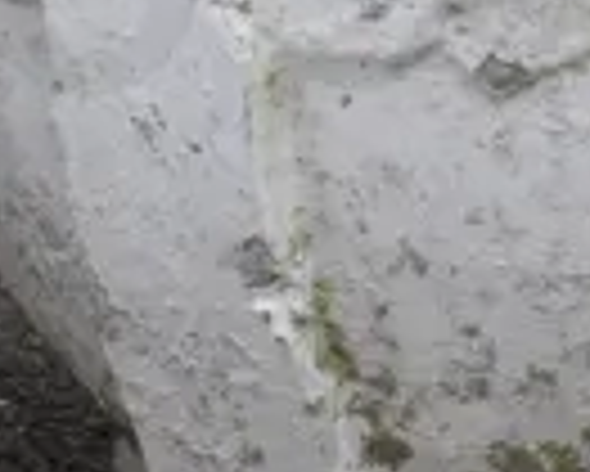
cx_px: -450
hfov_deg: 6.2
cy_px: 389
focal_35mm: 305
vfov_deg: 5.1
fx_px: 5330
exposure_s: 1/200
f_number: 7.1
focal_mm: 20
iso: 200
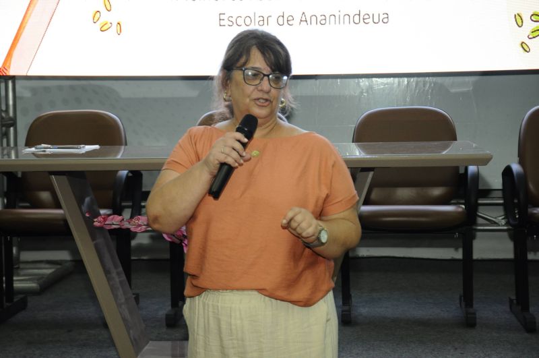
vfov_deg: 15.1
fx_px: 1346
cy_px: 179
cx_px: 270
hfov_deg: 22.7
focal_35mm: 90
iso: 1250
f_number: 5
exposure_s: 1/80
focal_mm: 60
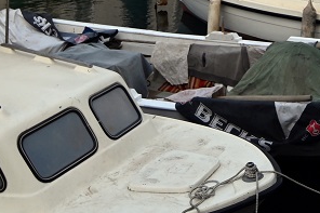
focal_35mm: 81
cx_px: 235
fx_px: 720
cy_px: -135
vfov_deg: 15.2
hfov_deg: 24.8
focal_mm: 16
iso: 100
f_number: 4
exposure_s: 1/800
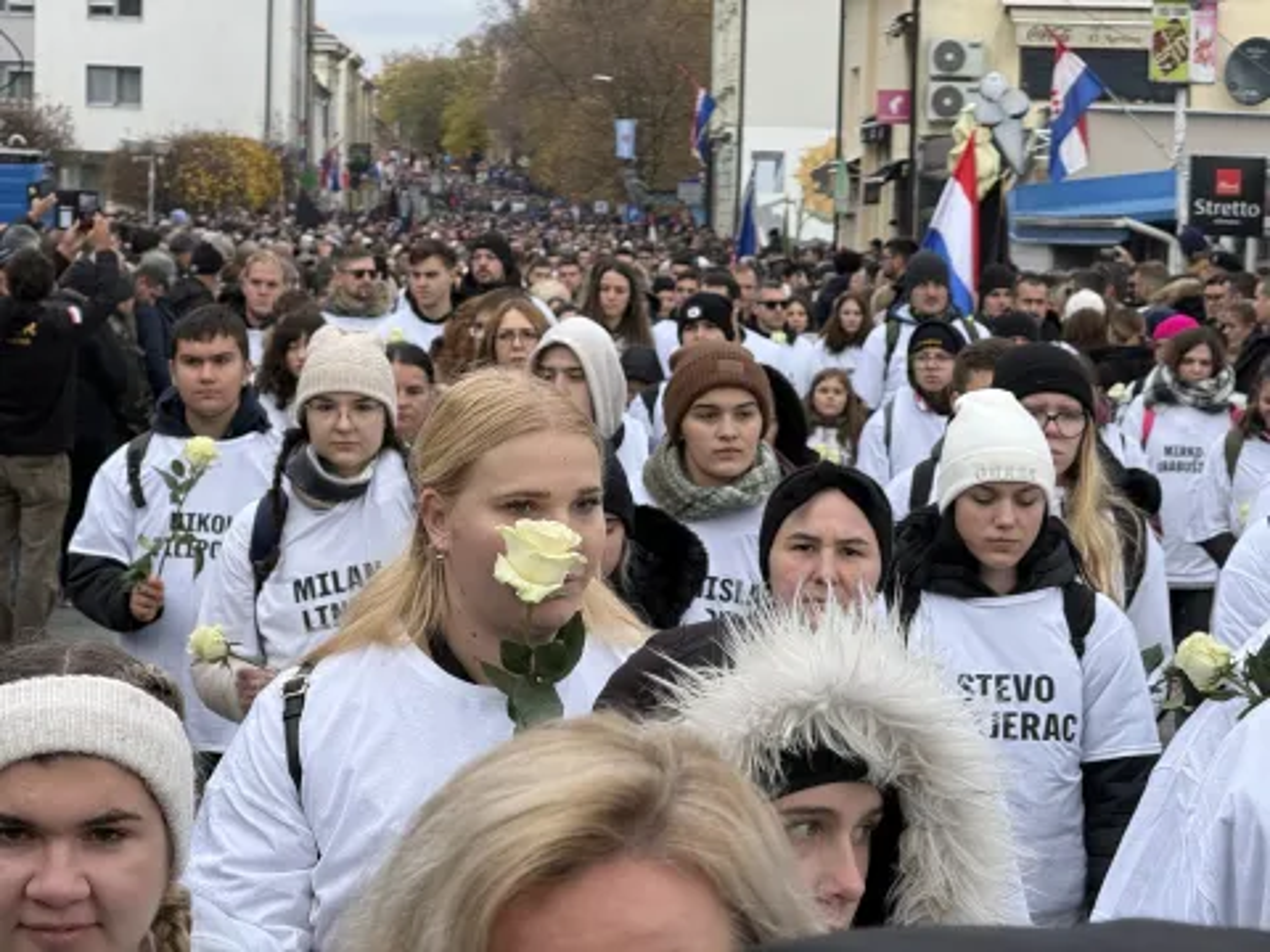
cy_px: 476
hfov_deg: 16.4
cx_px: 635
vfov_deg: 12.3
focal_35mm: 120
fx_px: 4403
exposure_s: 1/414
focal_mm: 15.66
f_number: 2.8
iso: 64
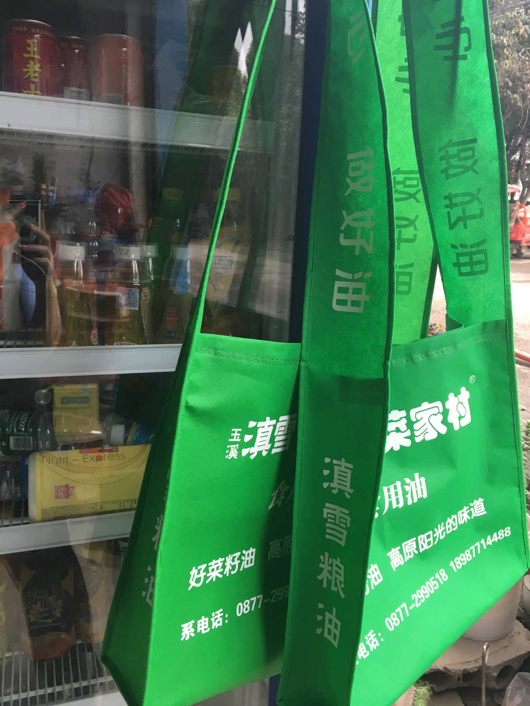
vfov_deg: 61.7
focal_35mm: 29
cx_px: 265
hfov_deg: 48.2
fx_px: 592
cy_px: 353
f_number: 2.2
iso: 64
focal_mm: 4.15
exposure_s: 1/33
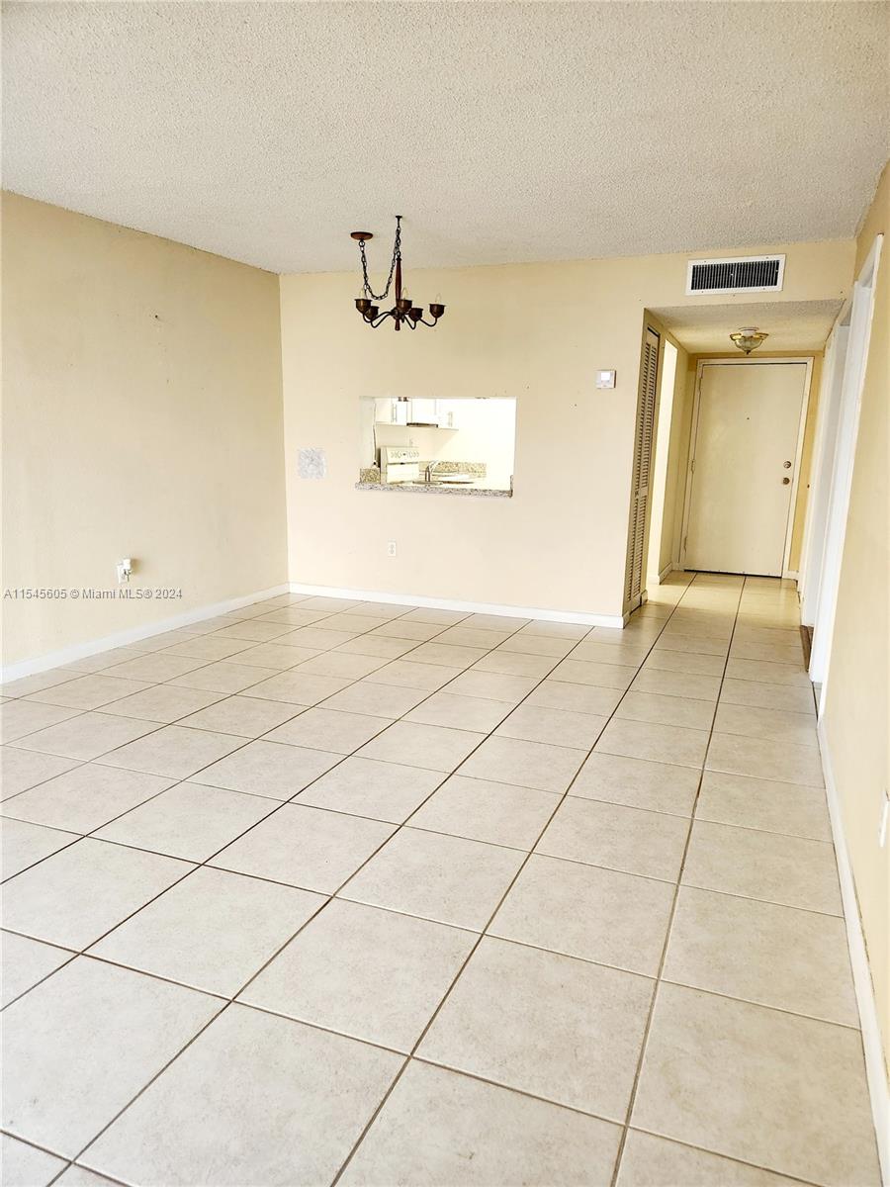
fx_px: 788
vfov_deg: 73.9
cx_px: 445
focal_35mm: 23
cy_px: 594
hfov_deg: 58.9
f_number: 1.8
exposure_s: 1/120
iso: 320
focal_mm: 5.4
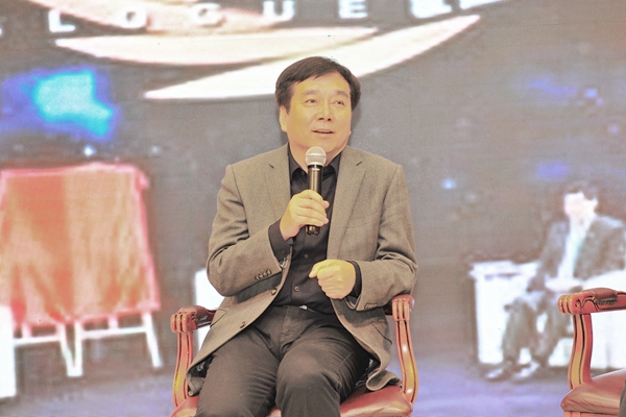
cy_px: 208
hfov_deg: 32.4
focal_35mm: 62
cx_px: 313
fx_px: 1078
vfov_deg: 21.9
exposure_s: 1/100
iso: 800
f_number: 4
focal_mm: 62
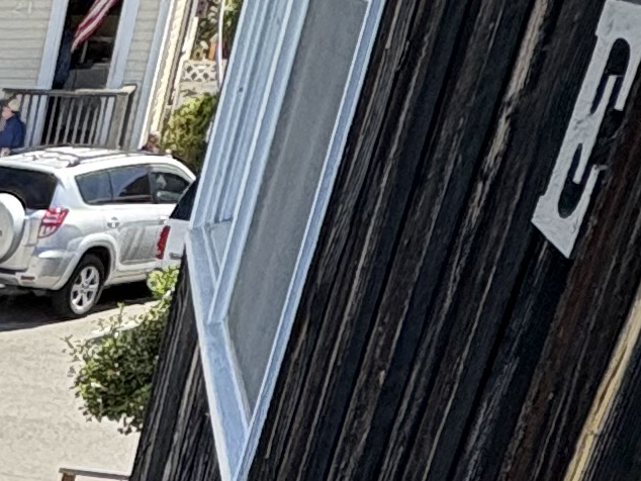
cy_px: 1029
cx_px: -621
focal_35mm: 89
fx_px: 1649
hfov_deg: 16.8
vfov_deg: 13.6
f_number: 2.2
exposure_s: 1/631
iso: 50
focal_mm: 2.22
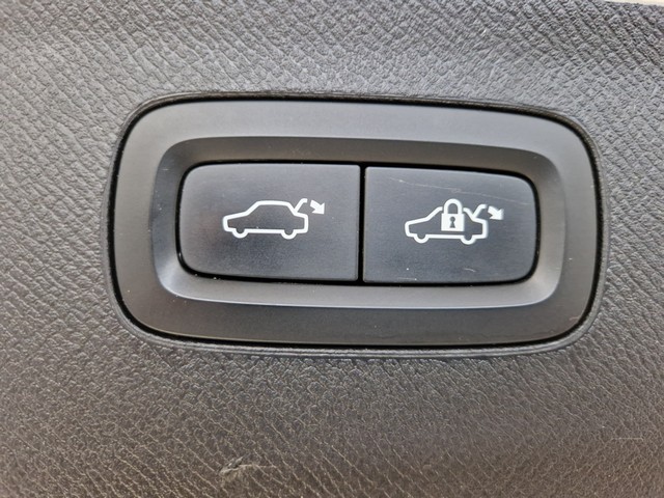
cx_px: 332
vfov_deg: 58.9
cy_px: 249
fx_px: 441
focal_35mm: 23
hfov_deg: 73.9
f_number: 1.8
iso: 1000
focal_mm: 5.4
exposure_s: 1/100
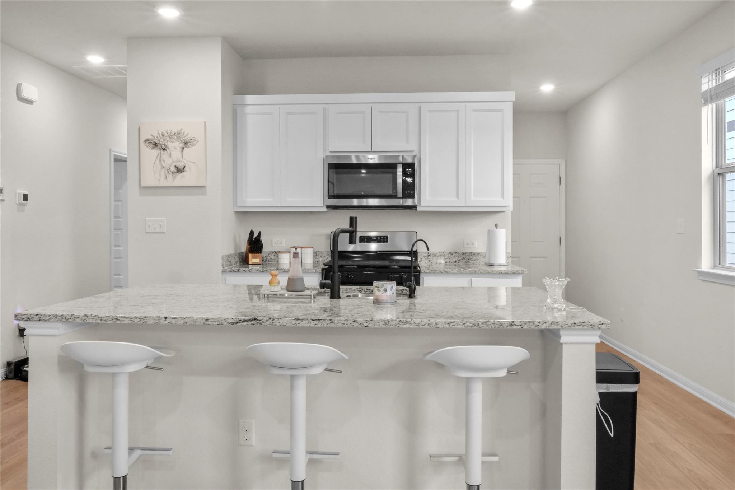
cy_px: 245
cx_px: 368
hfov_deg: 69.4
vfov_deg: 49.5
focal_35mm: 26
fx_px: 531
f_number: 16
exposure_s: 1/2
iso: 3200
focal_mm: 17.6
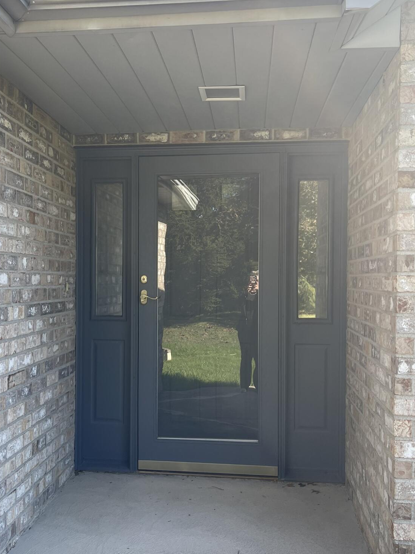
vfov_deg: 54.0
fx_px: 544
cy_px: 286
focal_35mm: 34
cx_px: 187
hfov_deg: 41.7
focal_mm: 5.1
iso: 32
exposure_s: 1/516
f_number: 1.6
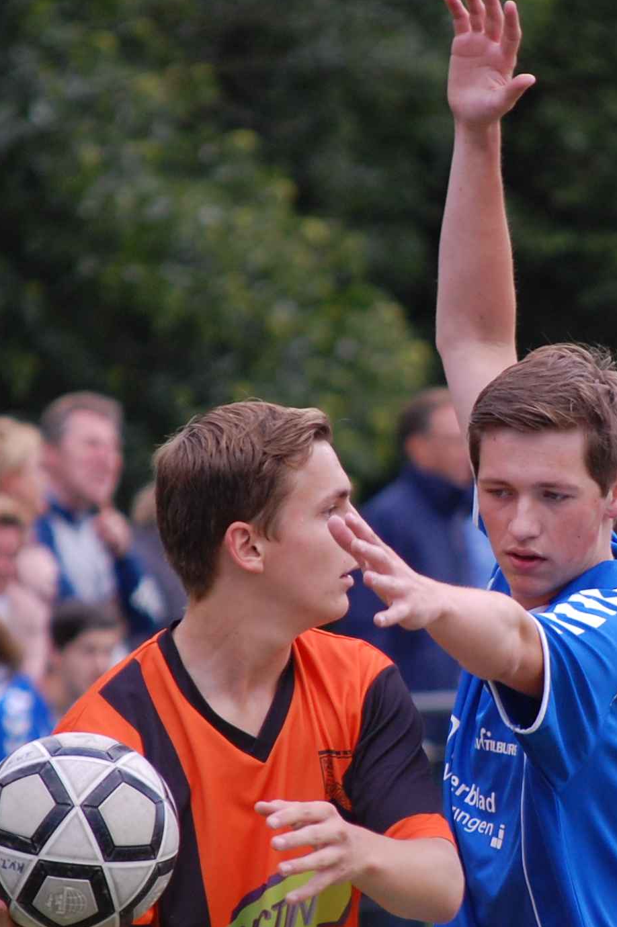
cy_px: 587
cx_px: 348
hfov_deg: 3.4
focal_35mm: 405
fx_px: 10427
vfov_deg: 5.1
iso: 400
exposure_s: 1/500
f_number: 5.6
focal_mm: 200
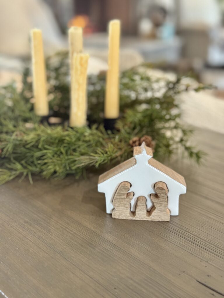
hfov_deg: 30.3
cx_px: 112
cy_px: 149
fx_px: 414
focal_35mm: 48
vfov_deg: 39.7
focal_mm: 6.76
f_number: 1.78
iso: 400
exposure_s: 1/30
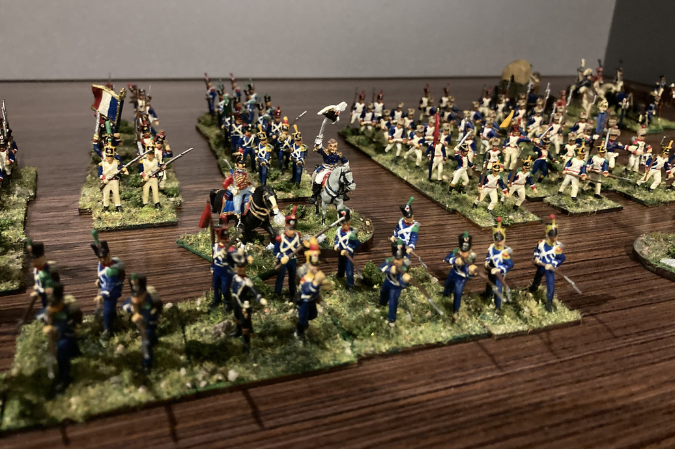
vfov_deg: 43.5
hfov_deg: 61.9
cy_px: 193
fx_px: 562
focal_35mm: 30
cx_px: 346
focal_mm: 3.99
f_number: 1.8
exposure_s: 1/25
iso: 640
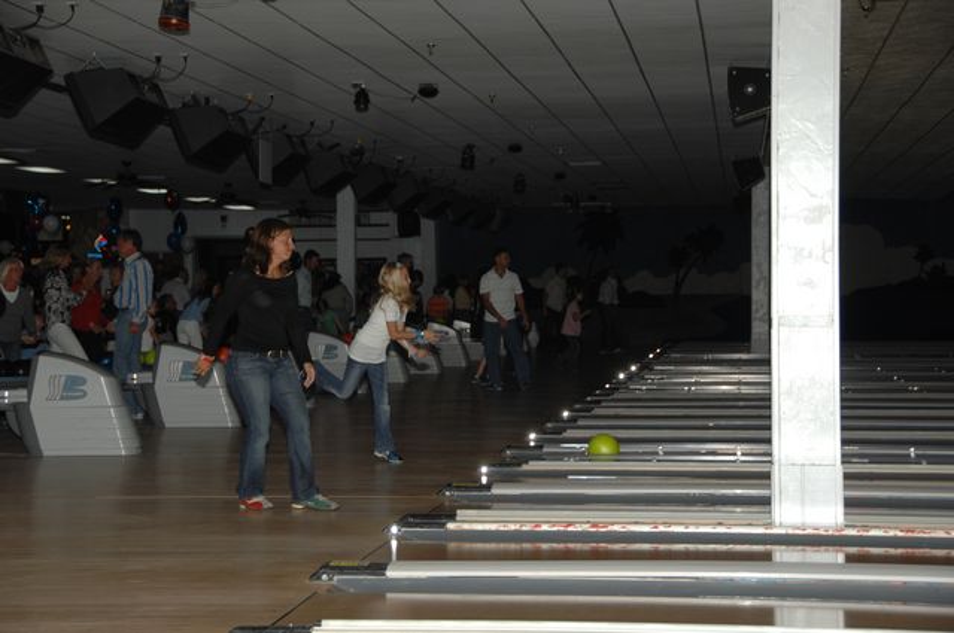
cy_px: 316
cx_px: 477
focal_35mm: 84
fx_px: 2223
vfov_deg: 16.2
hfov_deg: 24.2
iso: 200
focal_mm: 56
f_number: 4.8
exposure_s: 1/125
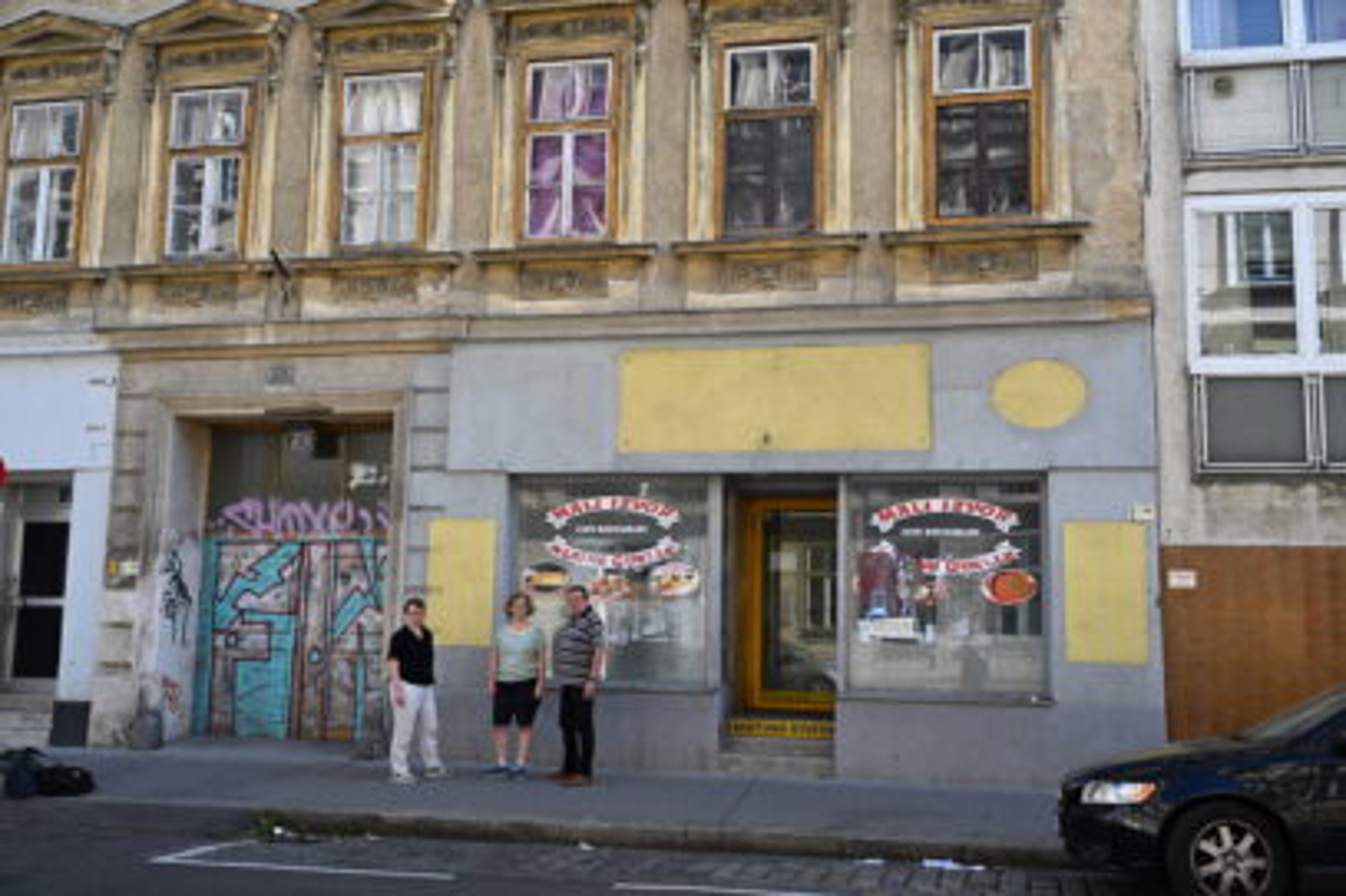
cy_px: 448
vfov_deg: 37.8
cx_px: 673
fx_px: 1308
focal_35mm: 35
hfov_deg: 54.5
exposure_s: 1/250
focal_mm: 35
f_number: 5
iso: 200
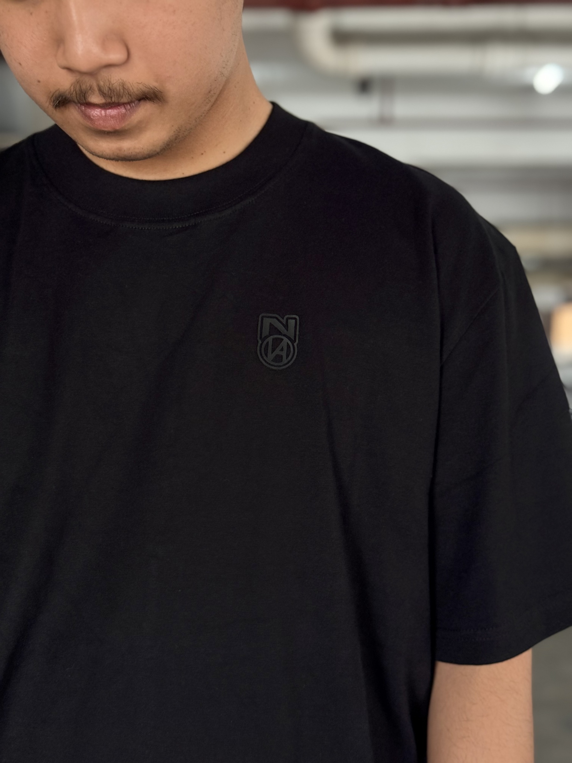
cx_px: 286
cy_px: 382
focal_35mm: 48
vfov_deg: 39.7
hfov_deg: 30.3
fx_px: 1058
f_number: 1.78
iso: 125
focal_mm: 6.76
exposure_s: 1/100
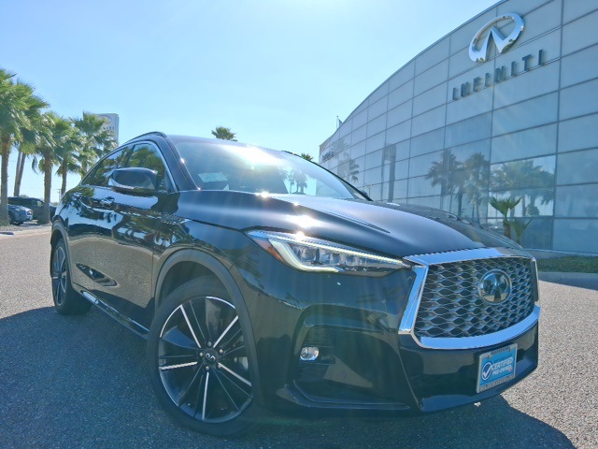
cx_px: 299
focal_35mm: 26
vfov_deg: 53.1
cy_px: 224
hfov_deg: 67.3
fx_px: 449
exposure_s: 1/819
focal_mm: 3.98
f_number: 1.8
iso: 25
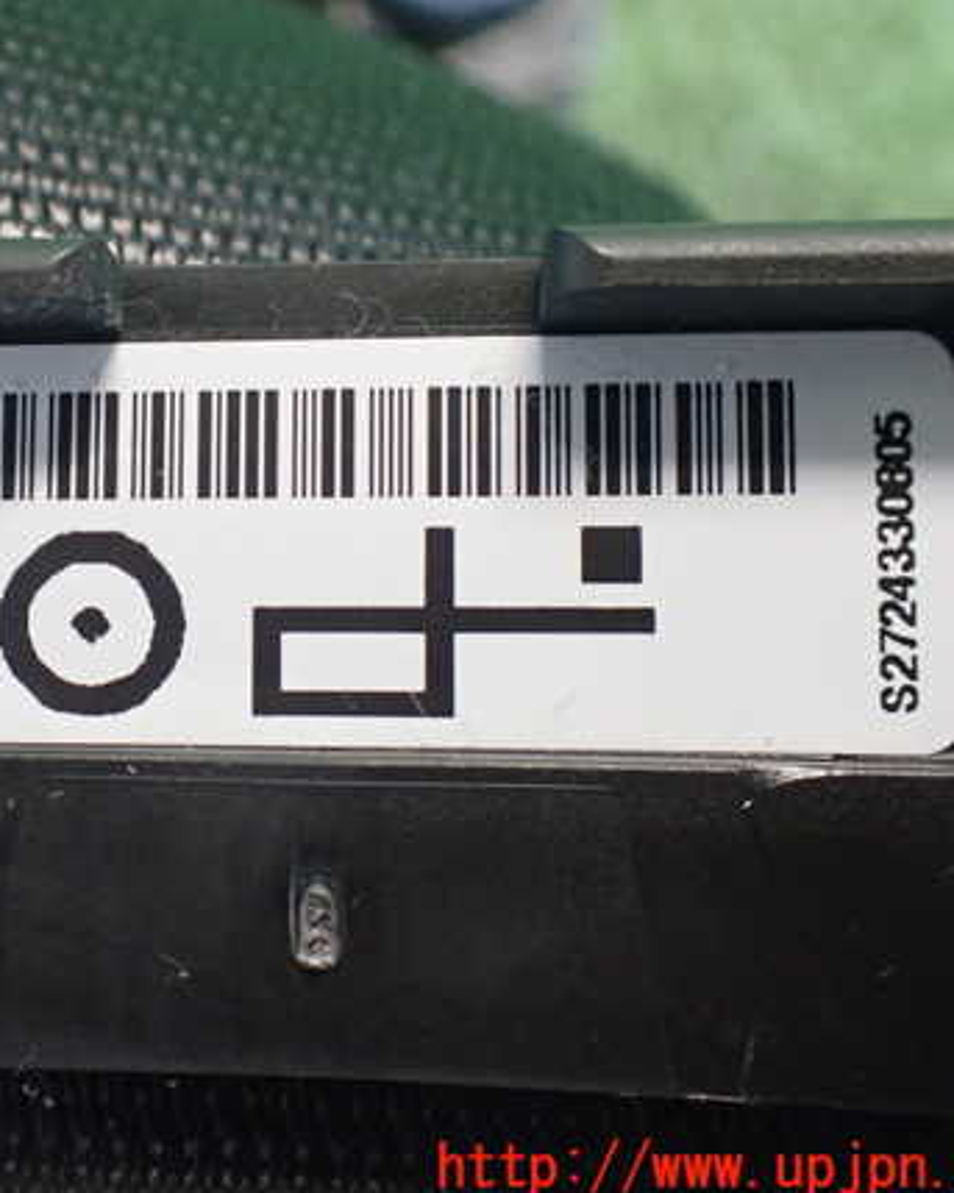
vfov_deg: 44.8
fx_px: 1448
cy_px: 578
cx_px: 231
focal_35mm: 41
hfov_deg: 35.6
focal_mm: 5.4
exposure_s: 1/80
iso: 800
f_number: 2.3
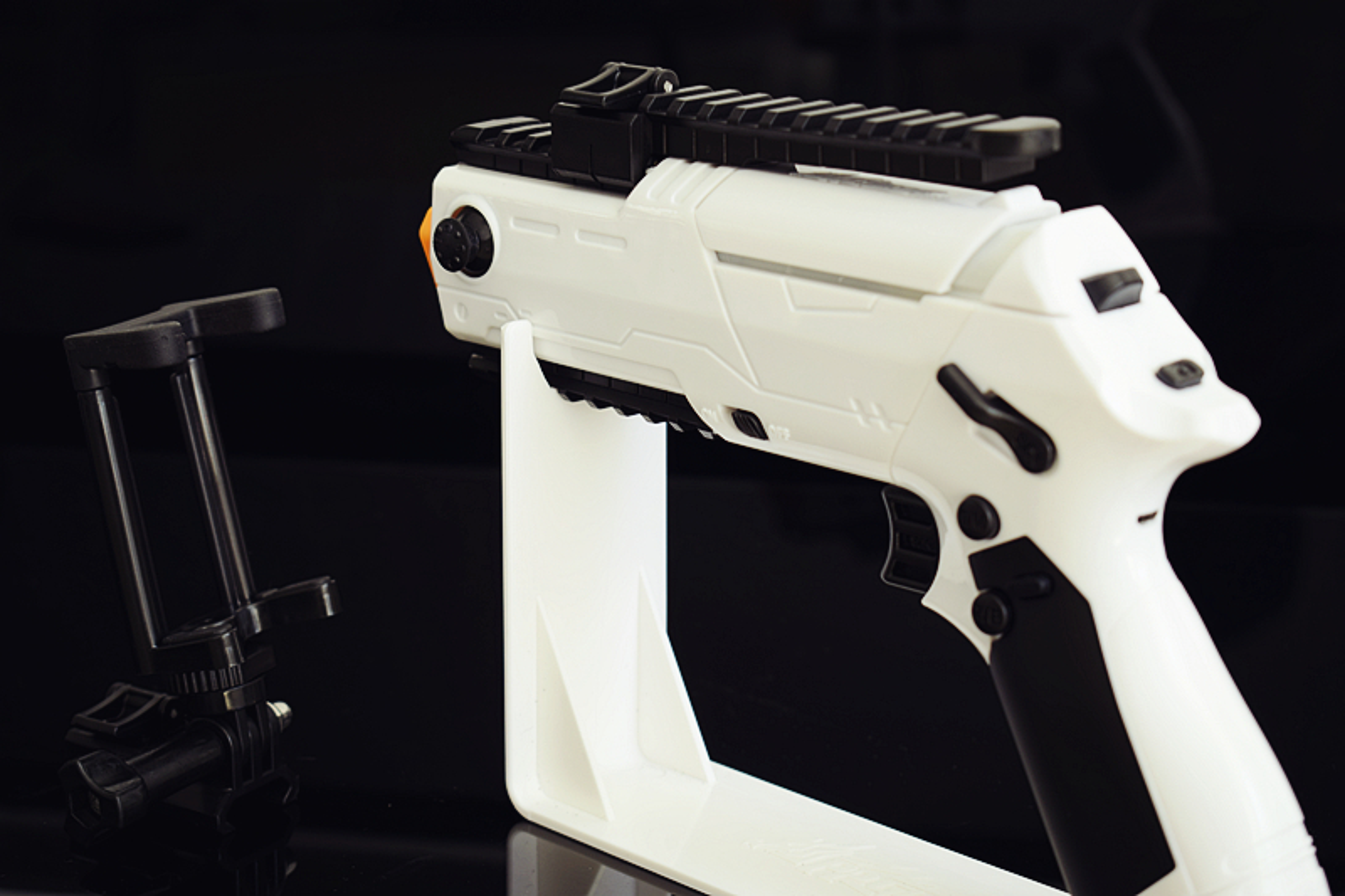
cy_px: 448
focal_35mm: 72
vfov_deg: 18.9
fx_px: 2689
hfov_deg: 28.1
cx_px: 672
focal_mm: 48
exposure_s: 1/10
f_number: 5.3
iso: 100
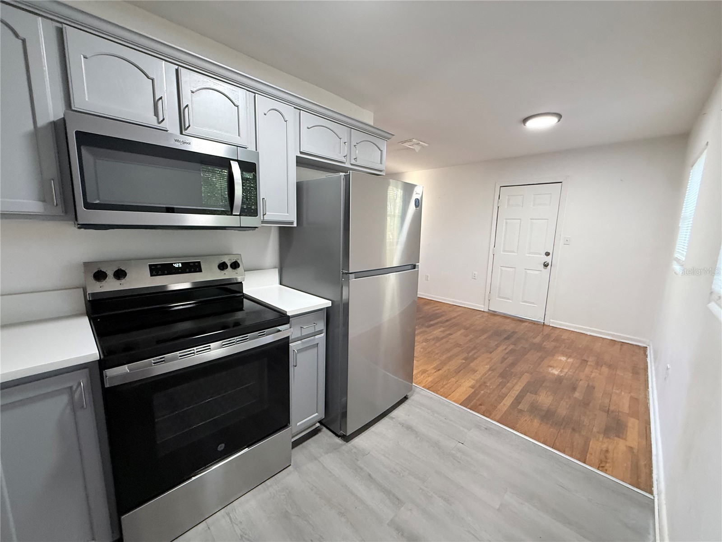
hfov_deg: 102.1
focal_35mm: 14
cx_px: 361
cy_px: 271
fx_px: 292
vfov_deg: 85.7
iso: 320
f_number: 2.2
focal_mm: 2.22
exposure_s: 1/60
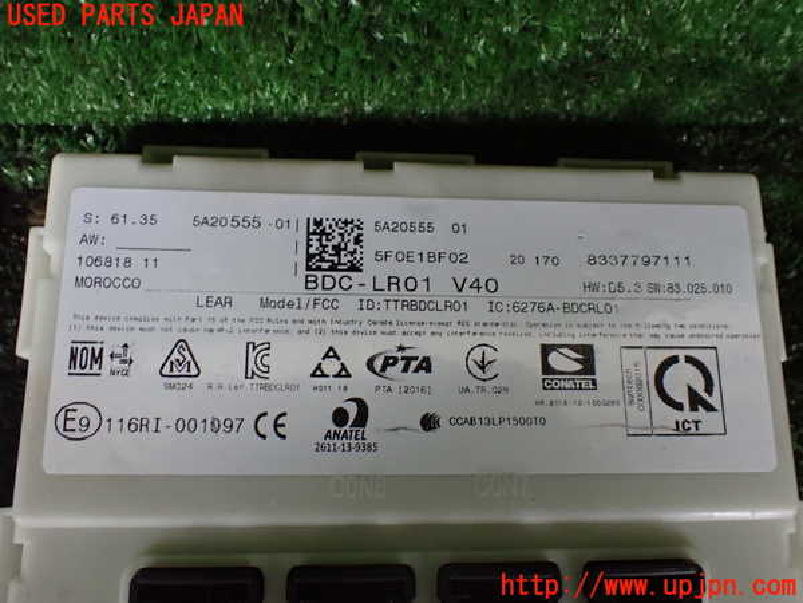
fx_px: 696
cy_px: 302
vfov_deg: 46.8
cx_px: 402
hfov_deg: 60.0
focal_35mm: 30
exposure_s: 1/50
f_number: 2.3
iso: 800
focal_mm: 5.4
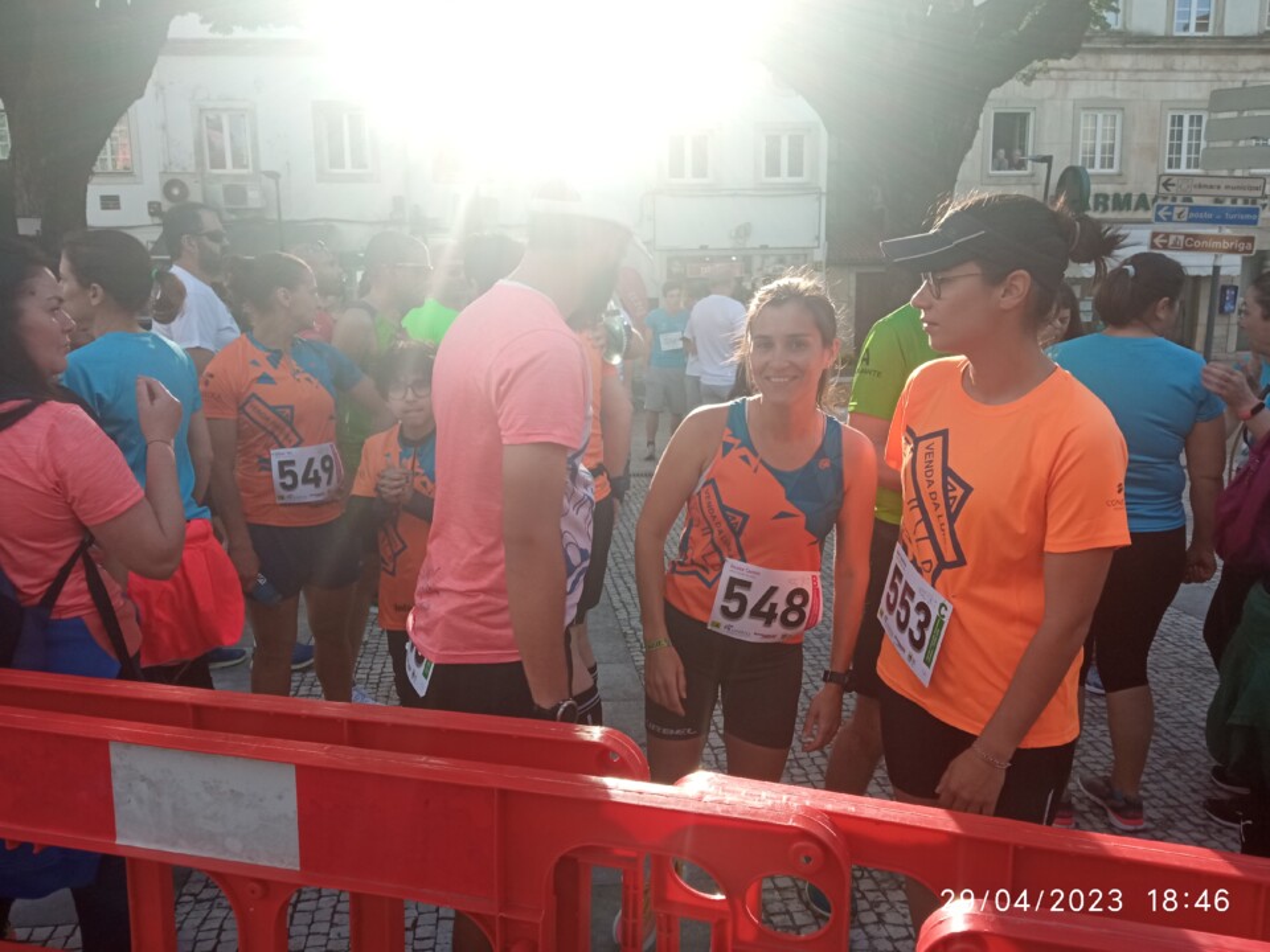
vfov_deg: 51.4
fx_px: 991
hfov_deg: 65.3
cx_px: 635
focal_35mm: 27
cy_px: 476
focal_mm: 3.79
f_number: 2.2
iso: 116
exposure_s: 1/321
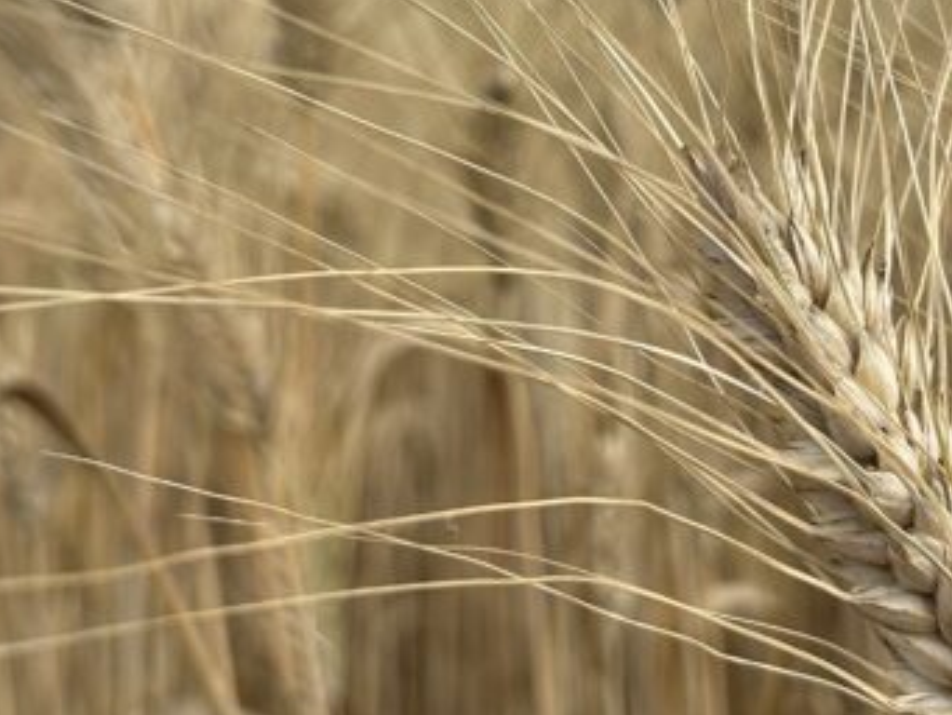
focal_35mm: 78
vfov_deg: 18.9
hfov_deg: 24.9
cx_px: 642
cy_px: 251
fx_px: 2146
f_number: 1.5
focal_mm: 5.7
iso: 50
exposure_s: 1/4115
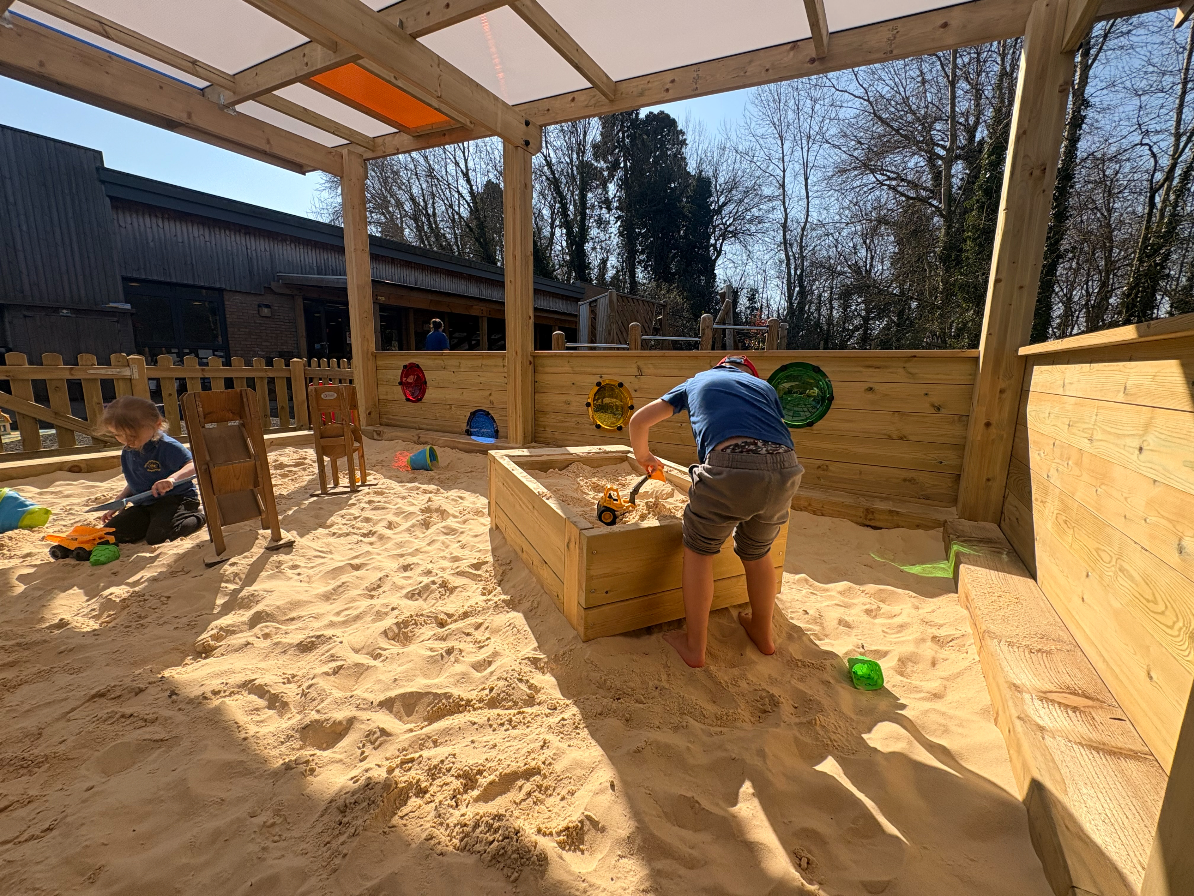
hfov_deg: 102.1
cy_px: 448
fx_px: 483
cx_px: 597
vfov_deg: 85.7
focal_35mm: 14
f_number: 2.2
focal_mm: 2.22
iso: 40
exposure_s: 1/1323
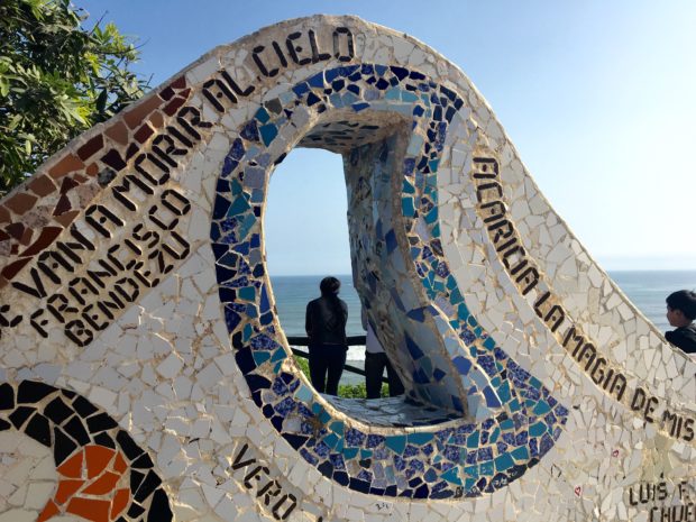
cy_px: 261
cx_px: 348
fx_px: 583
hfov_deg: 61.7
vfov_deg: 48.2
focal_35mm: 29
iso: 25
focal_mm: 4.15
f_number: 2.2
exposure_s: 1/2137
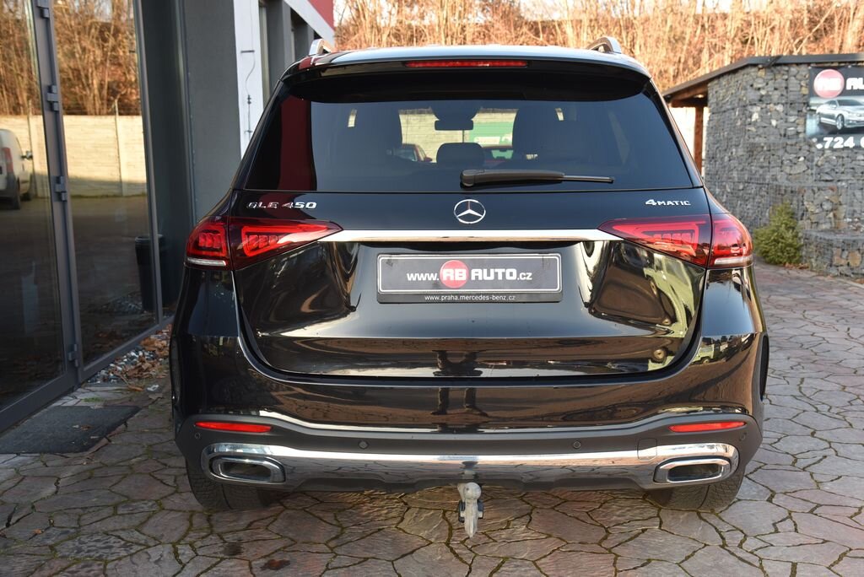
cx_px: 432
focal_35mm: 38
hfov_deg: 50.7
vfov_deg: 35.1
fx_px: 912
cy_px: 288
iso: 500
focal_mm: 38
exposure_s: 1/160
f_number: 6.3
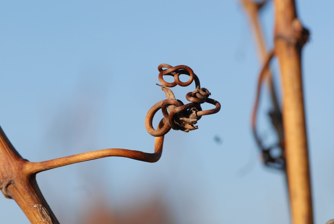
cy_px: 111
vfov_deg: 8.1
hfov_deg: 12.0
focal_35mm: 171
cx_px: 154
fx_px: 1584
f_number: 8
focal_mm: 105
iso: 100
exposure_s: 1/250
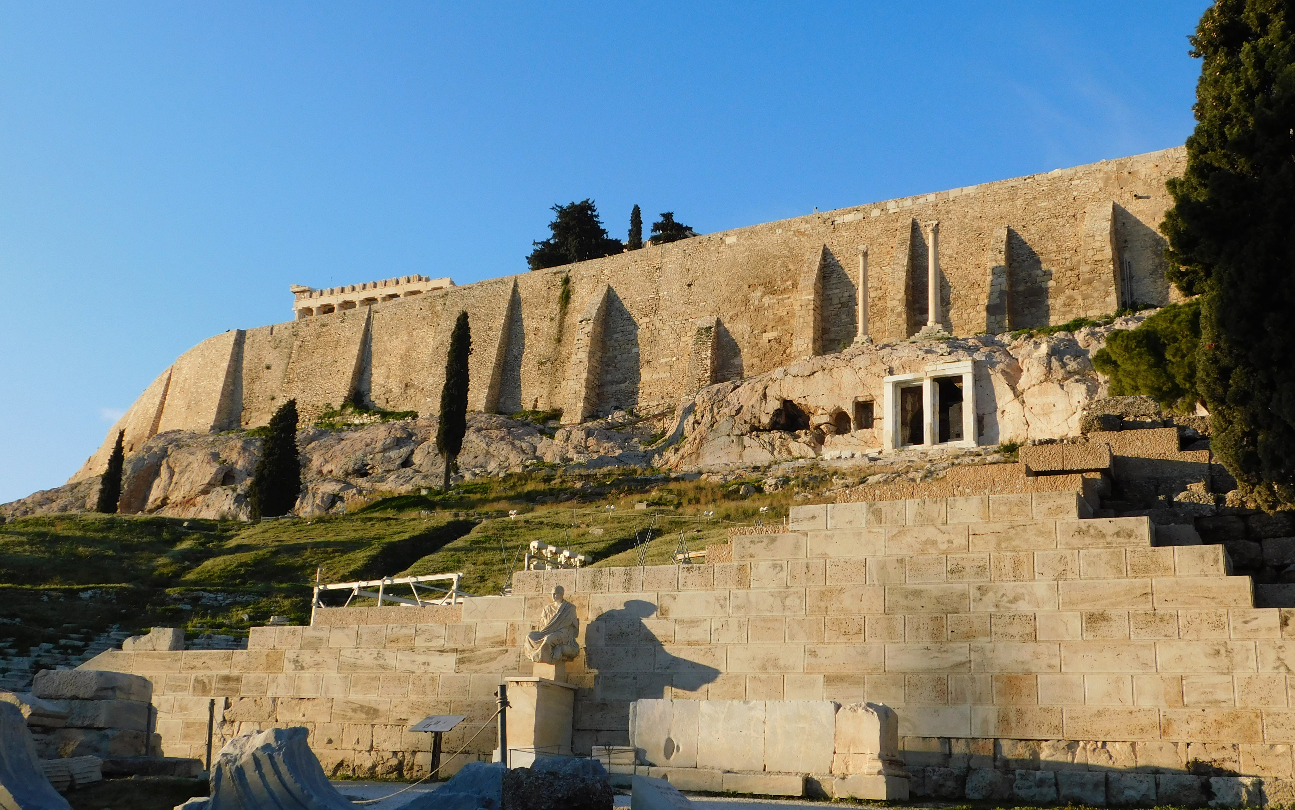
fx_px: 1376
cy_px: 360
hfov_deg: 50.4
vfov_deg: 32.7
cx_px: 645
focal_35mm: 39
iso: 125
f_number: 3.5
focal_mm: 6.3
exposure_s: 1/800
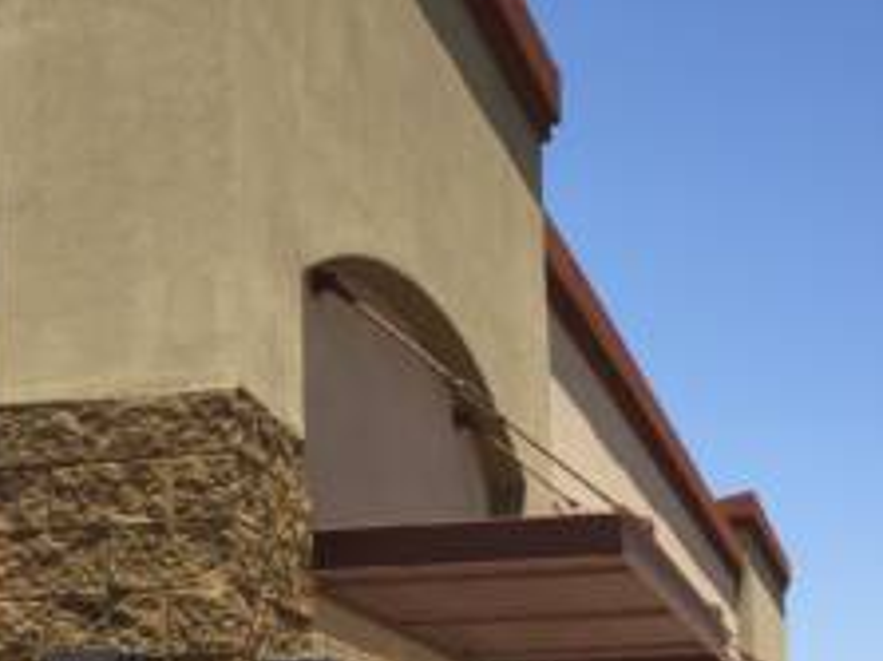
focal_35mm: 79
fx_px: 2014
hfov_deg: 24.2
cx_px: 147
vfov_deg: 18.5
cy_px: 519
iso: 32
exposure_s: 1/1721
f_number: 2.2
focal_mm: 4.15
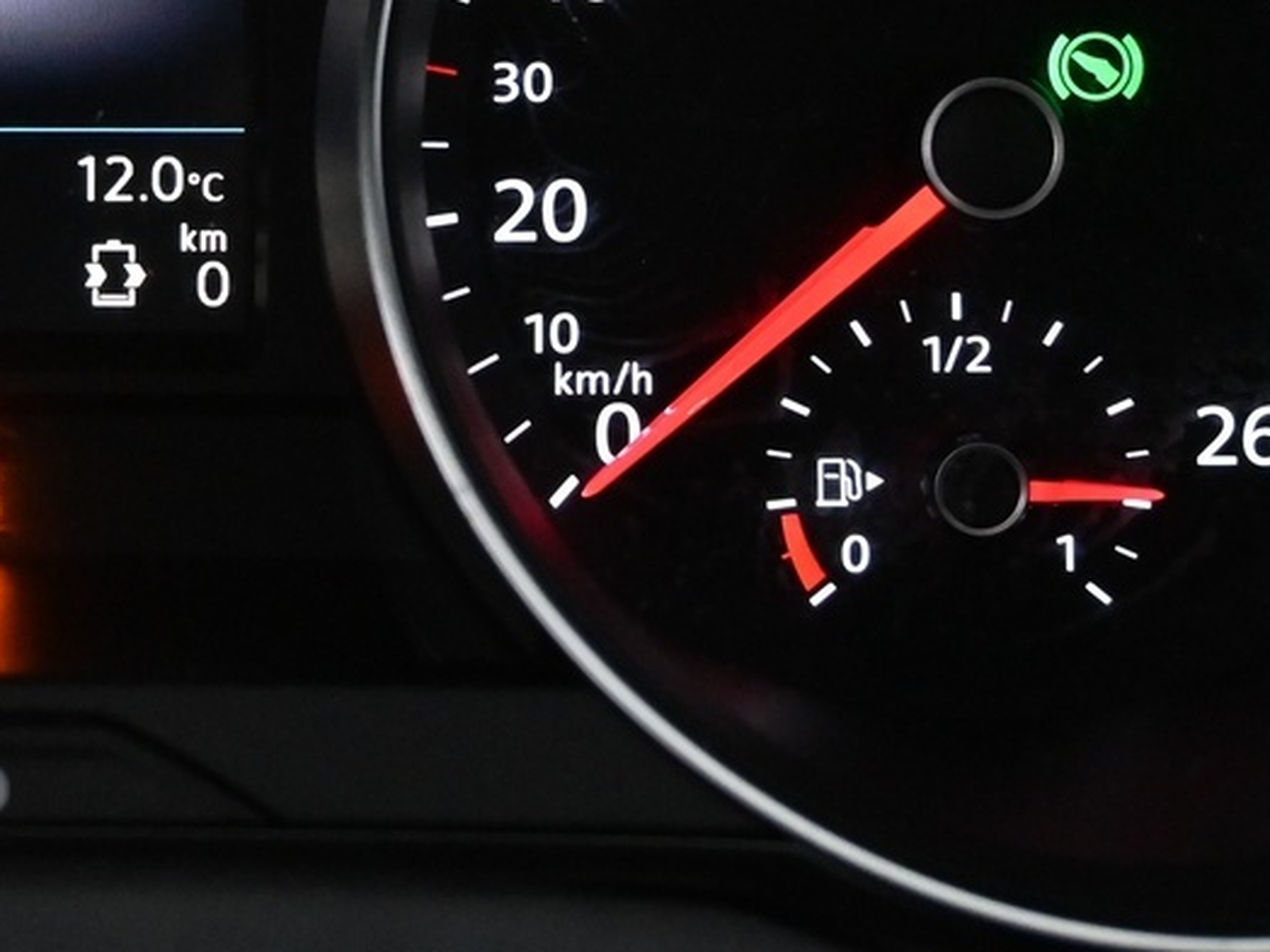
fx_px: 3760
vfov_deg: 14.3
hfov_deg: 18.6
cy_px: 48
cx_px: -48
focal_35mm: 102
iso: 3600
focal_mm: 23
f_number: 4.2
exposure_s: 1/40
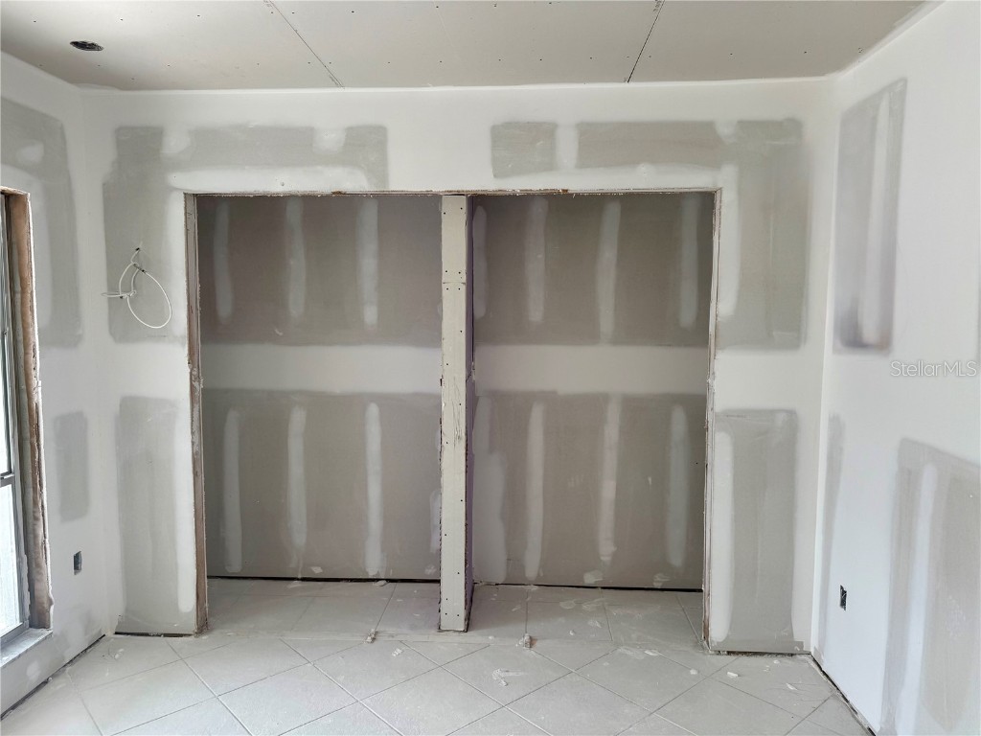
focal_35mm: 24
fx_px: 680
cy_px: 368
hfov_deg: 71.6
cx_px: 490
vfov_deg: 56.8
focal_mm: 6.76
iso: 64
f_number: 1.78
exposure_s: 1/257
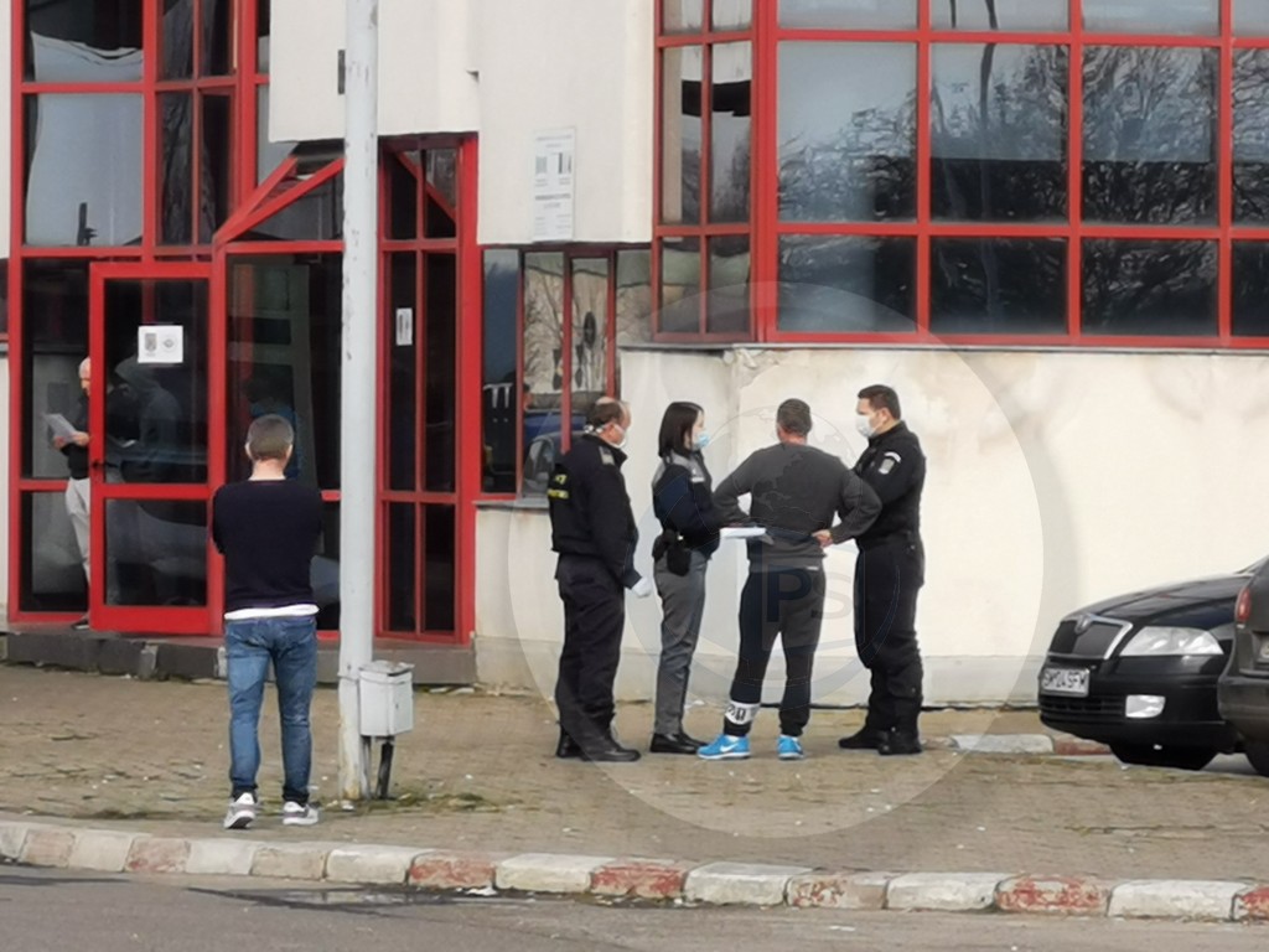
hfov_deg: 6.4
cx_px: 634
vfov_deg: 4.8
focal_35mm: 310
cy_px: 476
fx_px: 11364
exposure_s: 1/806
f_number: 2.4
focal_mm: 7.48
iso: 50
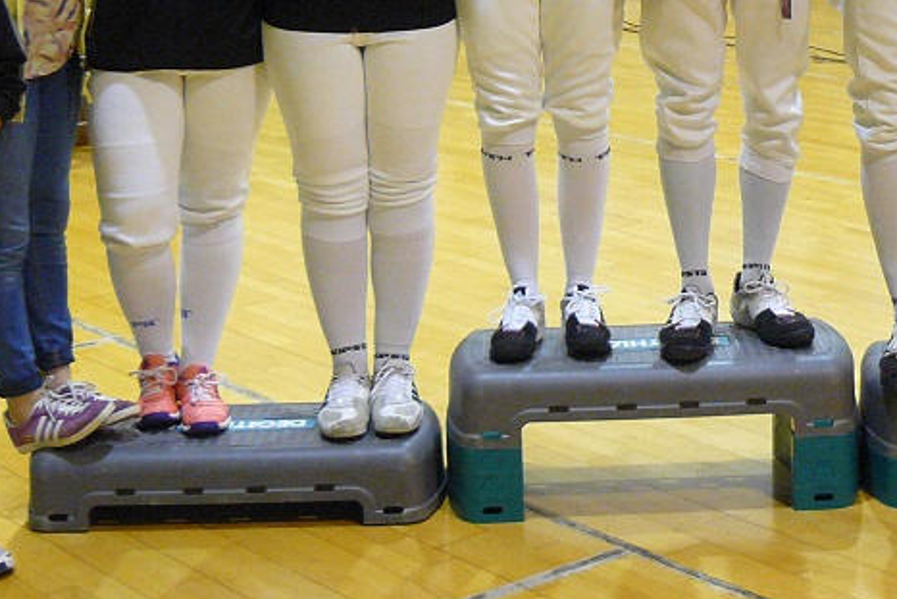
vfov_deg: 14.0
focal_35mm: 96
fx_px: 2393
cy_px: -2
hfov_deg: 20.9
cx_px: 737
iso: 250
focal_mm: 7.1
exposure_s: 1/30
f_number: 2.8
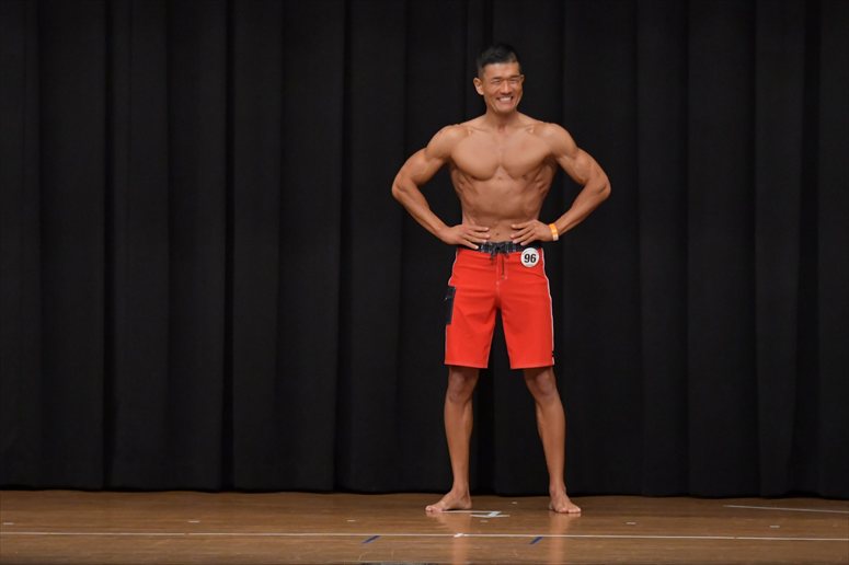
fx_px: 5304
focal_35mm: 225
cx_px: 424
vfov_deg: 6.1
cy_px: 282
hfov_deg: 9.2
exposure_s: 1/400
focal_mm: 150
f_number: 5.6
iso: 6400
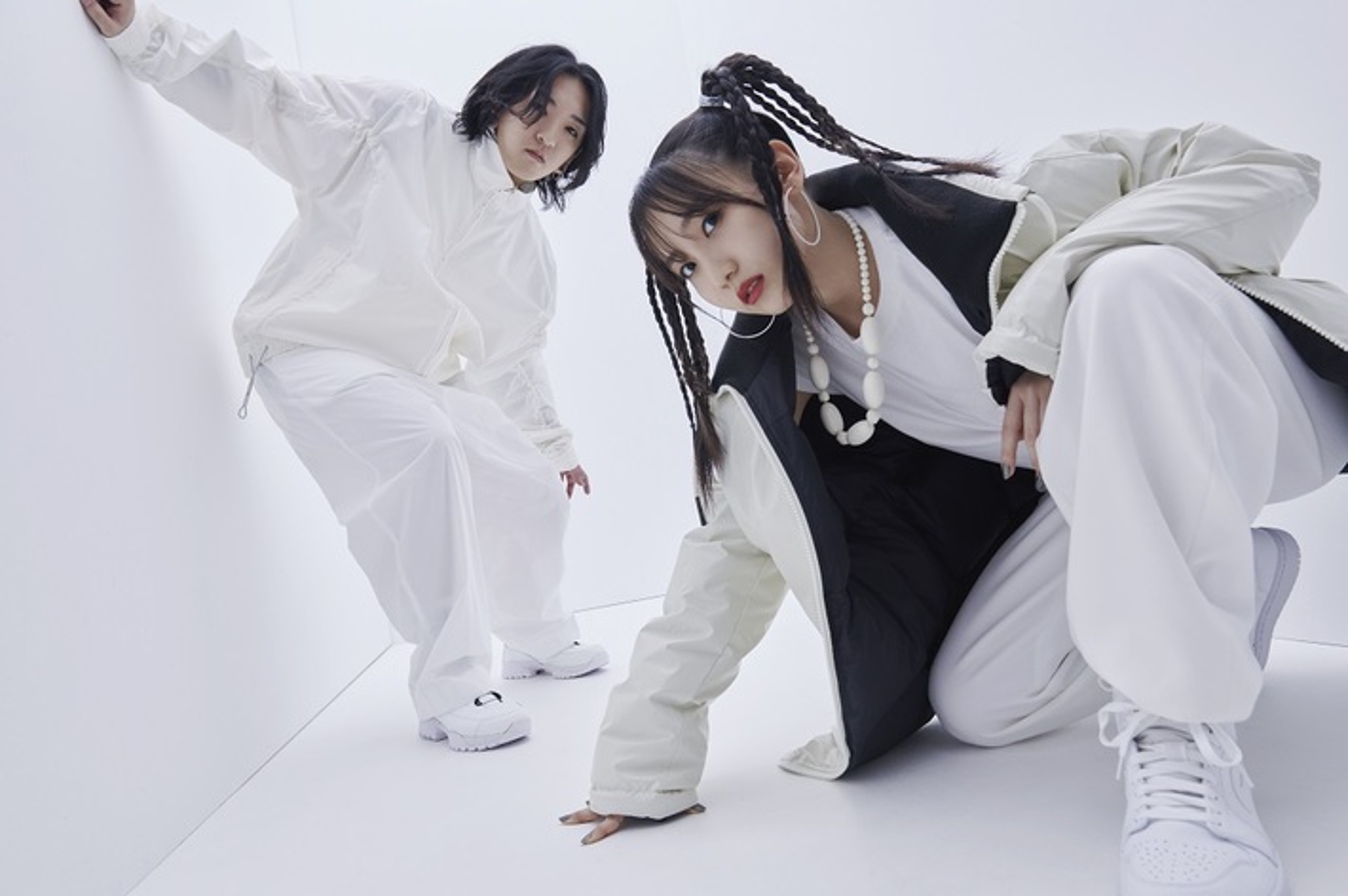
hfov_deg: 73.8
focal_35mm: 24
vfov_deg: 53.0
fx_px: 898
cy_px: 448
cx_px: 674
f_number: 8
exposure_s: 1/160
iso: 400
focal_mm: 24
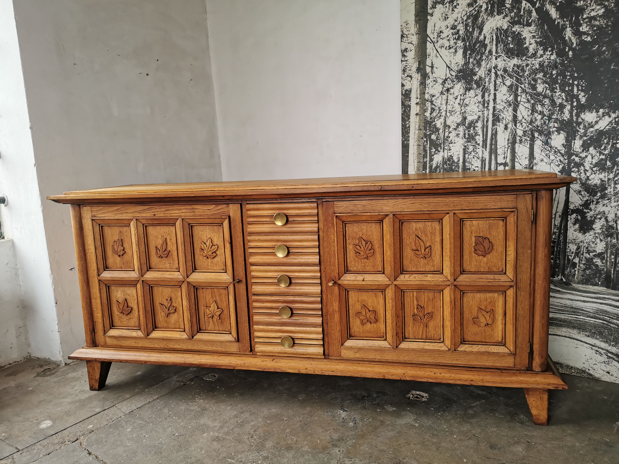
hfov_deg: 65.3
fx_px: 483
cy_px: 232
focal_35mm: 27
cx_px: 310
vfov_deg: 51.4
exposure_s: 1/120
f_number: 1.6
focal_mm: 5.56
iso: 100
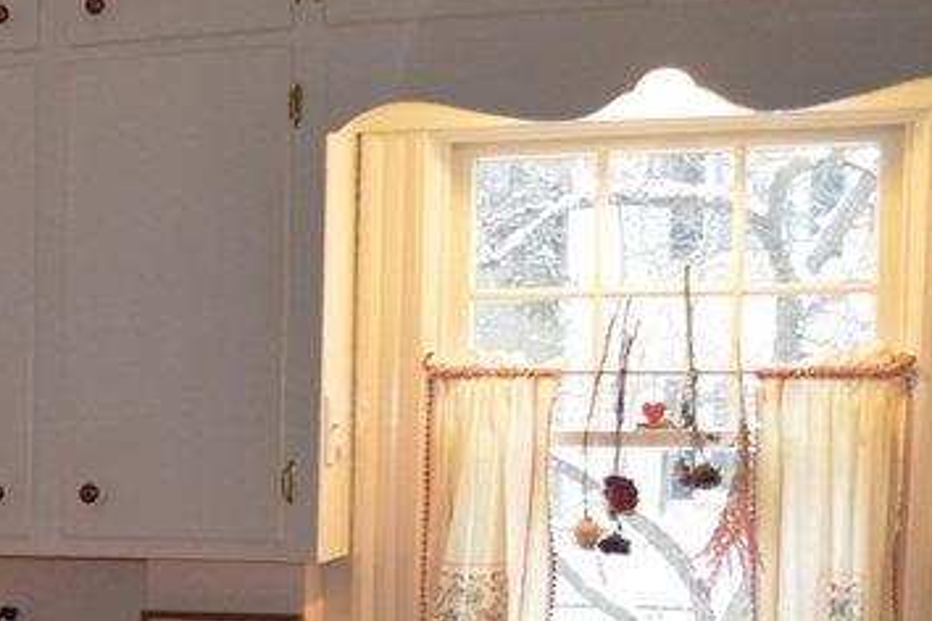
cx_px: -261
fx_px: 2019
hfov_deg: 23.2
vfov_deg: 17.0
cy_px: 660
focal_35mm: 78
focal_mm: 18
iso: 900
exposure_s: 1/60
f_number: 3.5
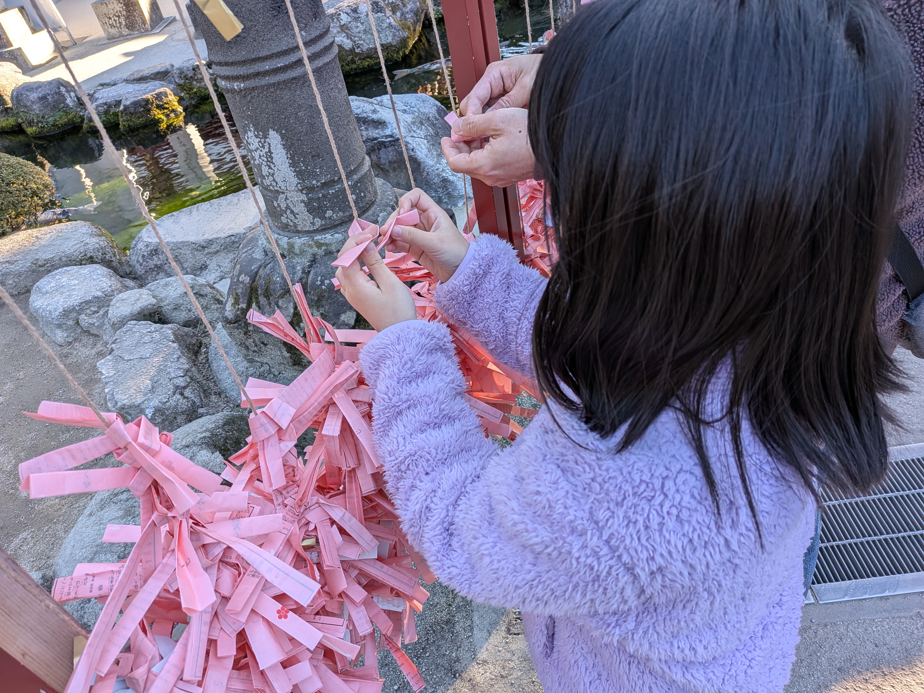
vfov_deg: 56.8
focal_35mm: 24
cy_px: 346
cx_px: 462
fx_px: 641
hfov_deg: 71.6
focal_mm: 4.53
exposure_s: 1/126
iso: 26
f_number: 1.7
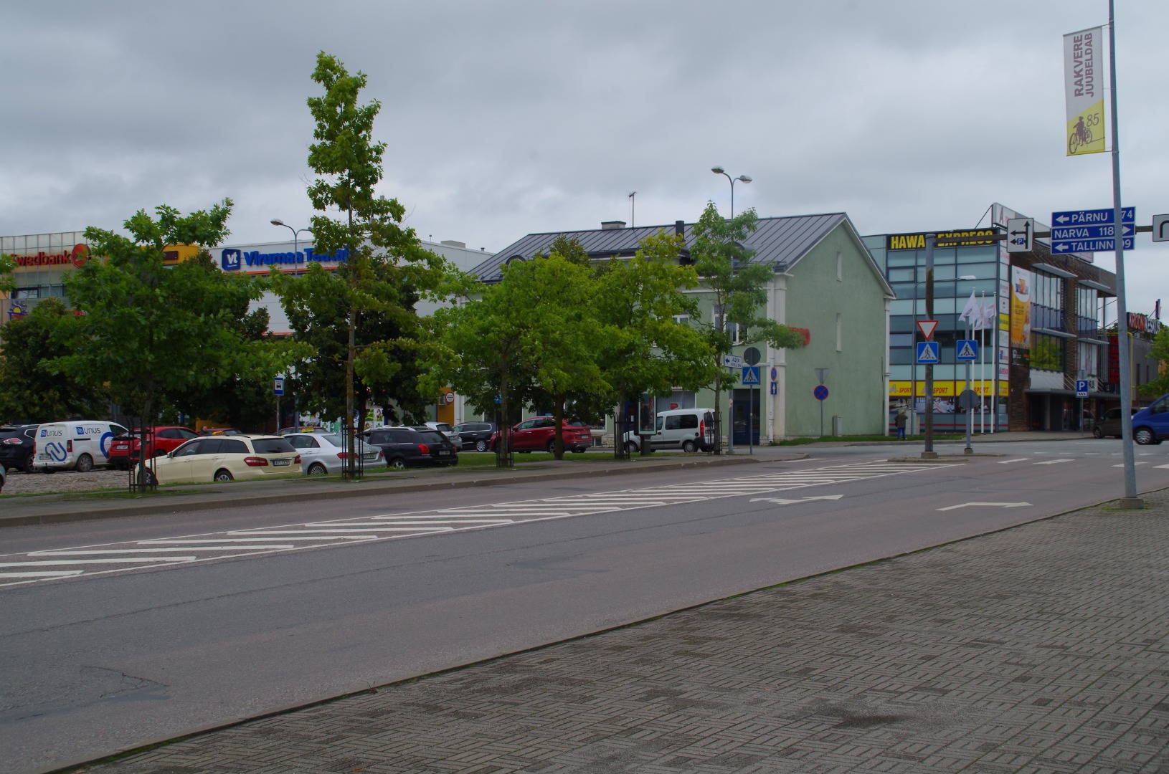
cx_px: 584
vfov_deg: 27.4
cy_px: 387
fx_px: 1588
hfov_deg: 40.4
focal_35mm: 49
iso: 160
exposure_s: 1/160
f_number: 11
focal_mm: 33
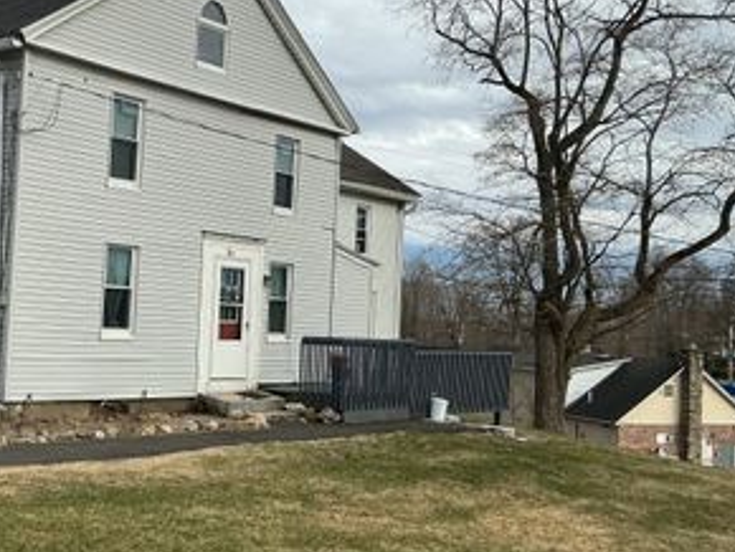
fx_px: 1063
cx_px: 208
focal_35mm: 50
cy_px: 260
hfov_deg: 37.5
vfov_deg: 29.1
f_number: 1.8
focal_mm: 3
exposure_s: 1/1451
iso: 25
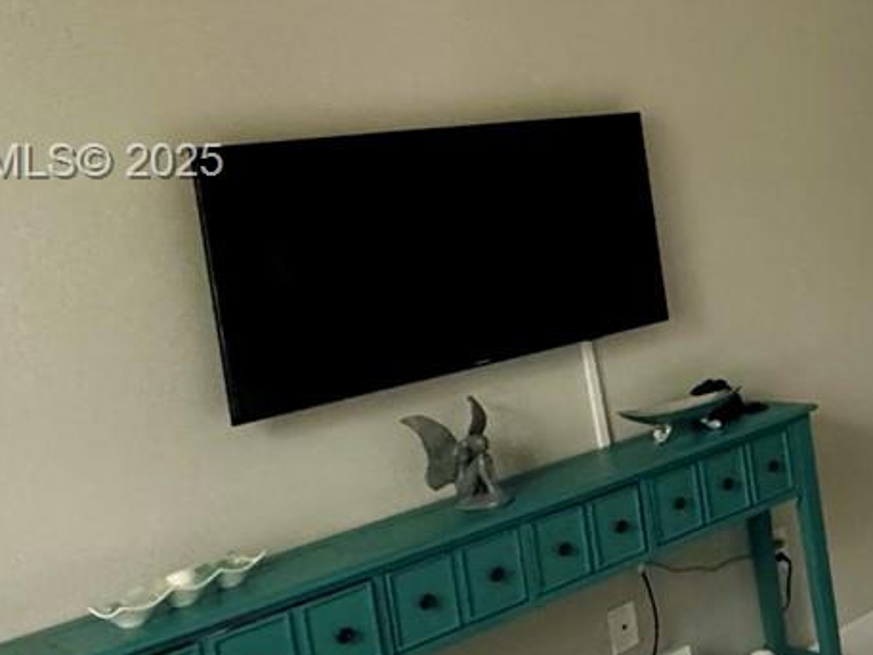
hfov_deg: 30.2
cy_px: 164
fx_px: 1236
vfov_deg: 29.2
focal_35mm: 49
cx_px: 1158
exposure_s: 1/60
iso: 500
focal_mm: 2.22
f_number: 2.2
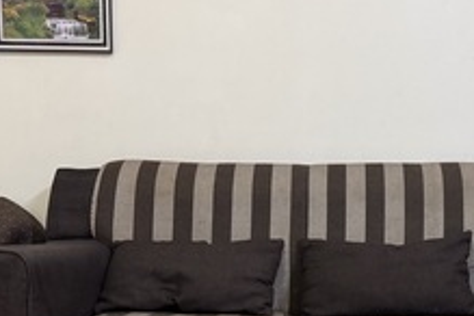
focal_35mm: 52
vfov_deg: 24.5
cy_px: 332
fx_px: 685
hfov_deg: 37.8
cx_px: 313
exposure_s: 1/40
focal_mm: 6.76
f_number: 1.78
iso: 1000
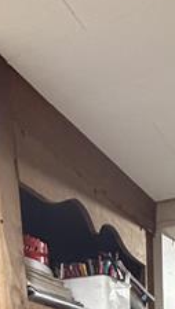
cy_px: 485
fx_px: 428
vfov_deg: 26.3
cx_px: 208
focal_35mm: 52
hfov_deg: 21.5
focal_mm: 2.22
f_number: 2.2
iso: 640
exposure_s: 1/60
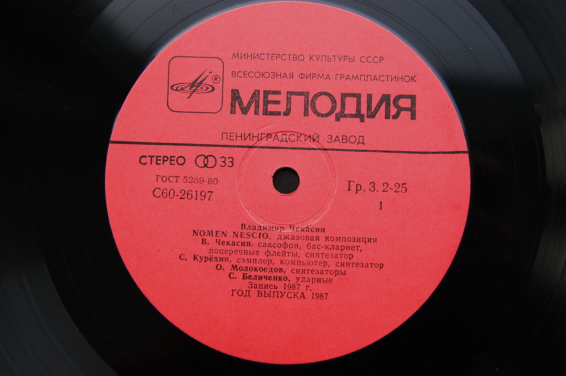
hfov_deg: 37.9
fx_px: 825
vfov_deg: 25.7
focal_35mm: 52
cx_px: 283
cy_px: 188
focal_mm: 35
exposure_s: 1/60
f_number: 4
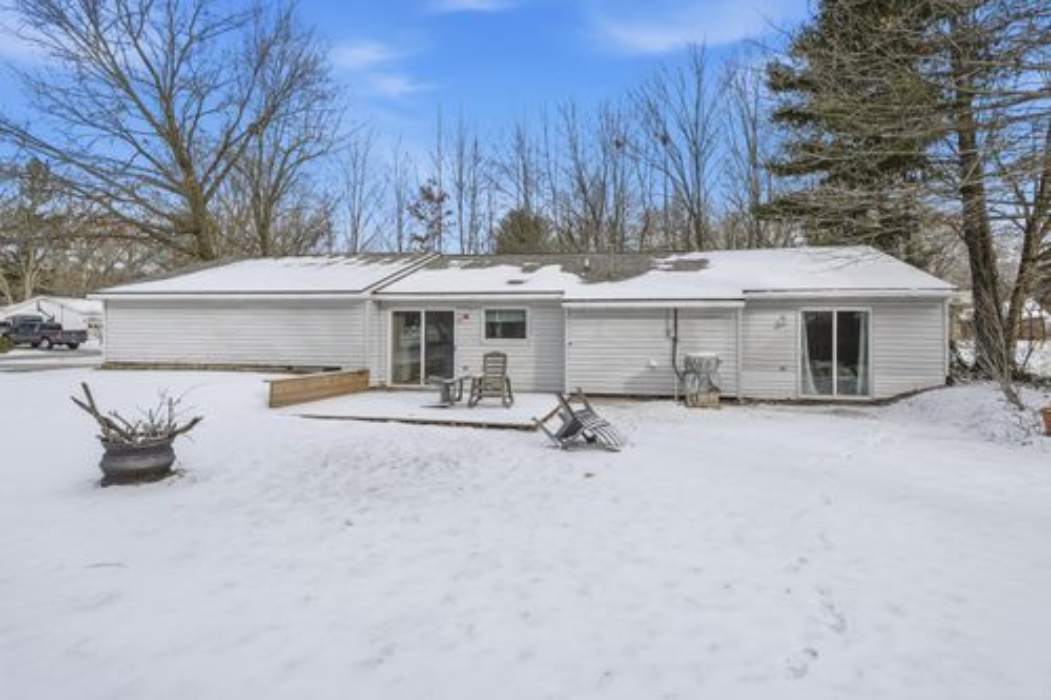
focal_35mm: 16
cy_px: 350
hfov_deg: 96.8
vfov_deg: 73.7
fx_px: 467
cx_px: 526
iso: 1600
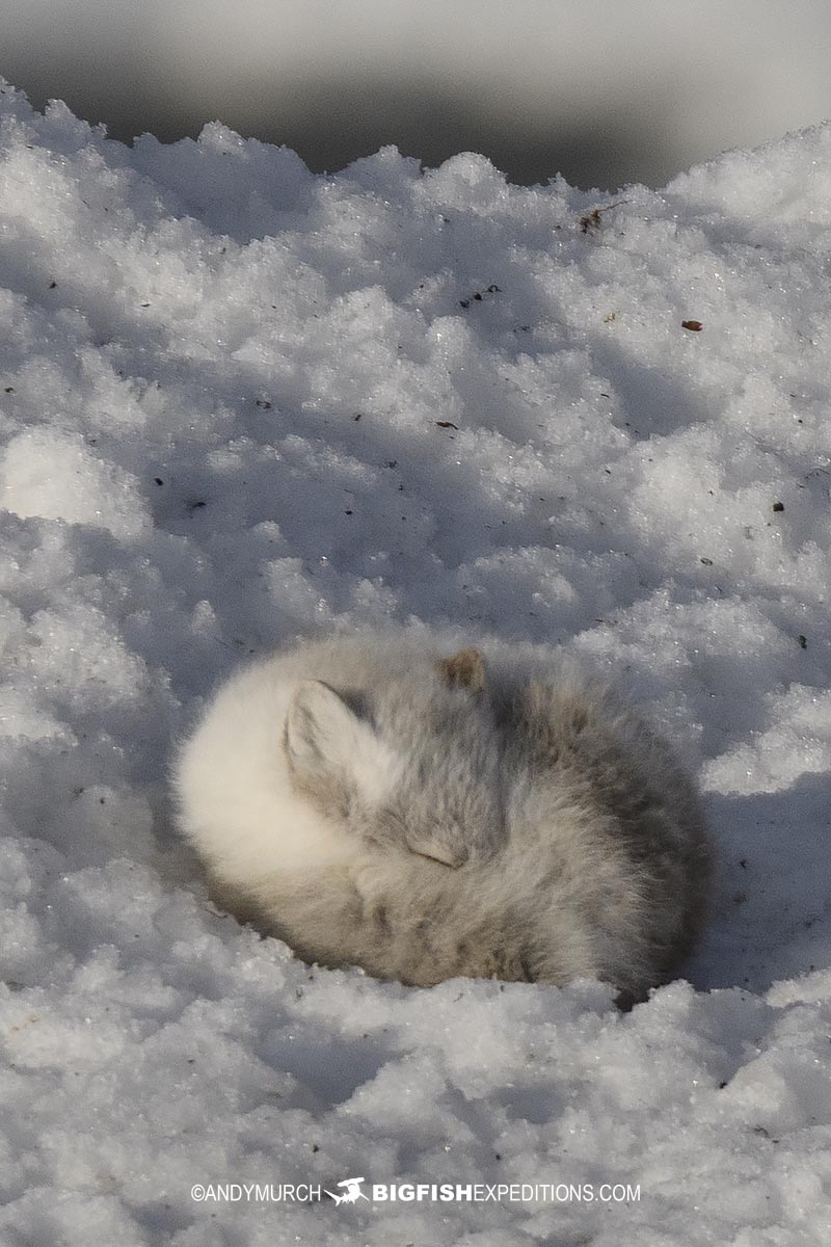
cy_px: 624
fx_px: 28563
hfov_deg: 1.7
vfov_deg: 2.5
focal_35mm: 825
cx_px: 416
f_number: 6.3
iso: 400
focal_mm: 550
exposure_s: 1/2500
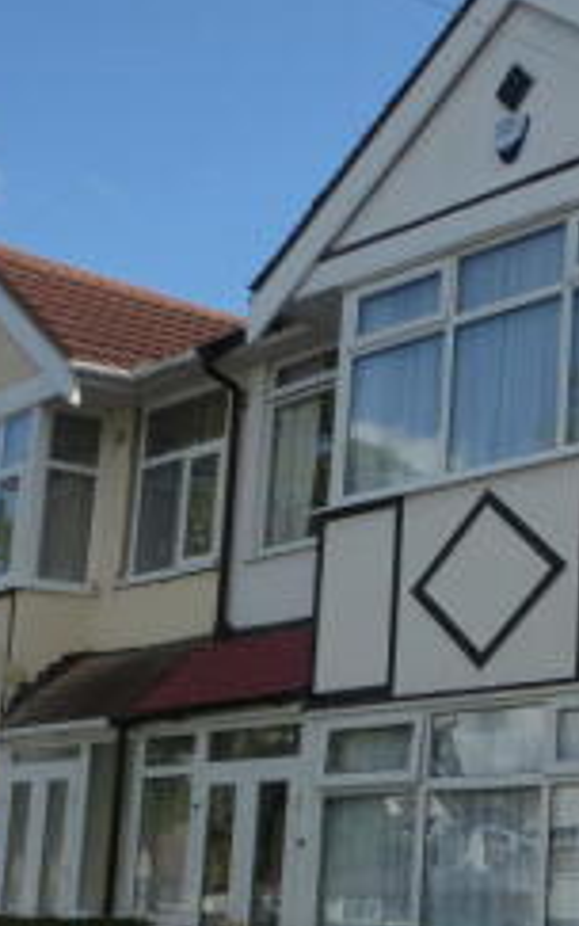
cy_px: 509
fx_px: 1539
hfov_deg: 18.7
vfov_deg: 33.4
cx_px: 874
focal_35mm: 61
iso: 160
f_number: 4
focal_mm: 4.3
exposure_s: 1/1000
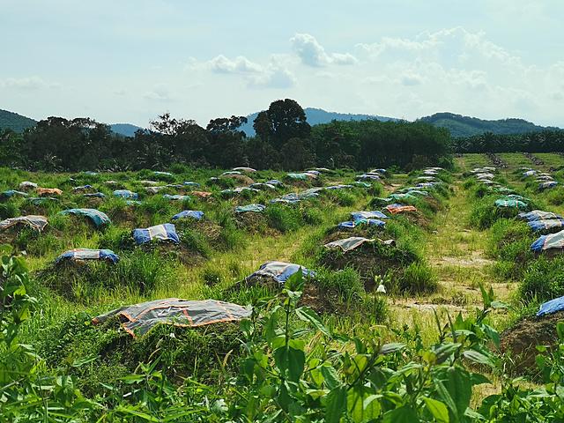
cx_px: 282
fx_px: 1075
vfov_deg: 22.3
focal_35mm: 66
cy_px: 212
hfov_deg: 29.4
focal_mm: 3.95
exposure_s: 1/2660
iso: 50
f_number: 2.4
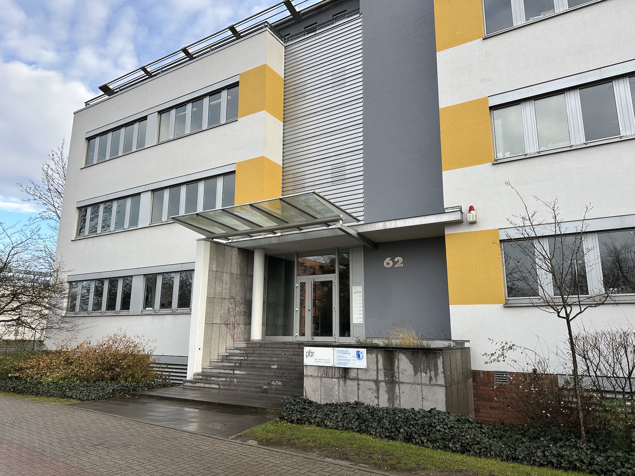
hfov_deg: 71.6
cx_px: 318
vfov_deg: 56.8
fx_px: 440
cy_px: 238
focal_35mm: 24
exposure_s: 1/623
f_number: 1.78
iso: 80
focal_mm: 6.86
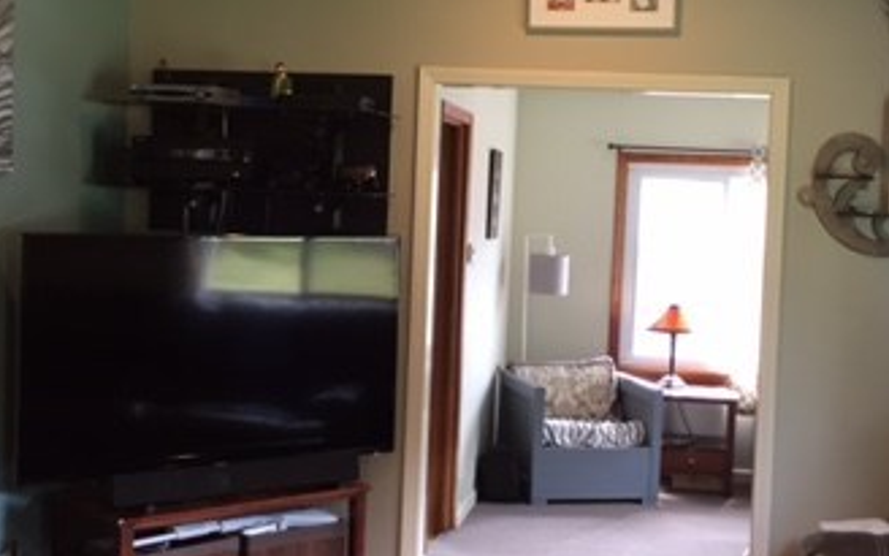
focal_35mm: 60
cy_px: 258
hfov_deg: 34.0
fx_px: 1454
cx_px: 504
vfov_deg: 21.6
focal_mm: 4.15
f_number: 2.2
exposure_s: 1/30
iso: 64
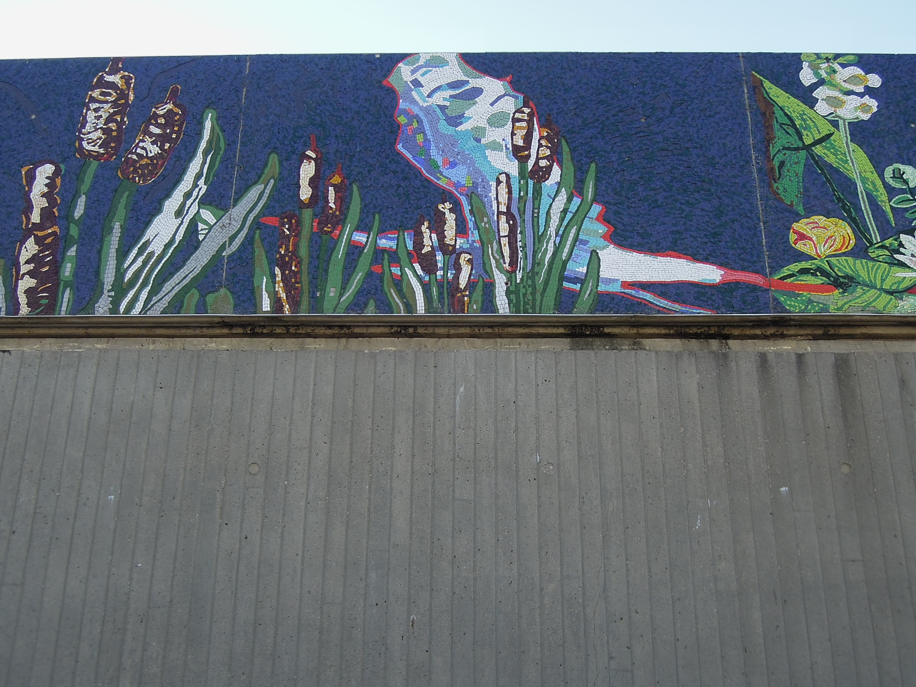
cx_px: 458
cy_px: 344
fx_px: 926
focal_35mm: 35
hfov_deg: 52.6
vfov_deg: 40.7
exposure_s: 1/500
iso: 160
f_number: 3.2
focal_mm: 6.3
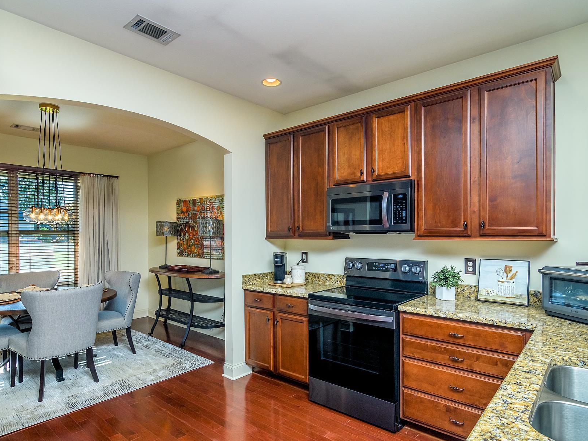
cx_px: 280
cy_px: 239
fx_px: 323
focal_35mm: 19
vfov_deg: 68.6
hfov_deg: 84.6
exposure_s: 1/100
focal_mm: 11
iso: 320
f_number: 7.1
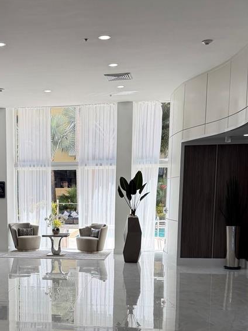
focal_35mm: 51
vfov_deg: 36.4
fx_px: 487
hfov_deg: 27.9
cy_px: 255
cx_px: 43
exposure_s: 1/1314
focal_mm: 6.76
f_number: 1.78
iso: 100
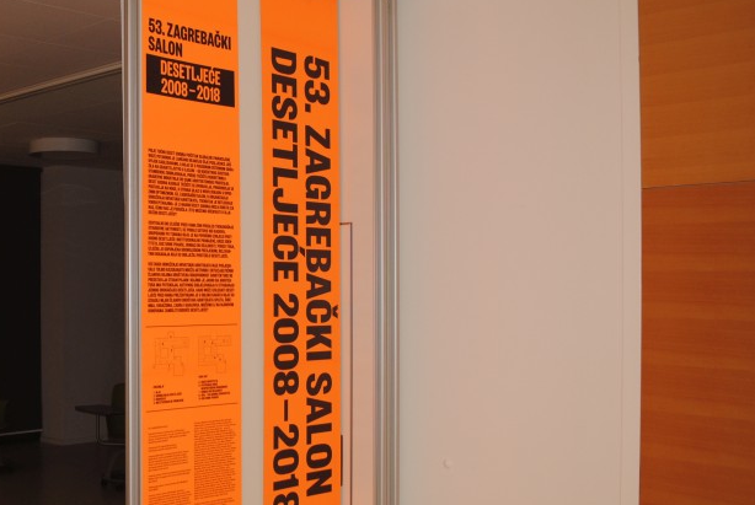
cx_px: 183
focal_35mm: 45
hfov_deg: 42.2
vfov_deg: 29.9
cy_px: 268
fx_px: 945
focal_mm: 18
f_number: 3.5
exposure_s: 1/60
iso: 200
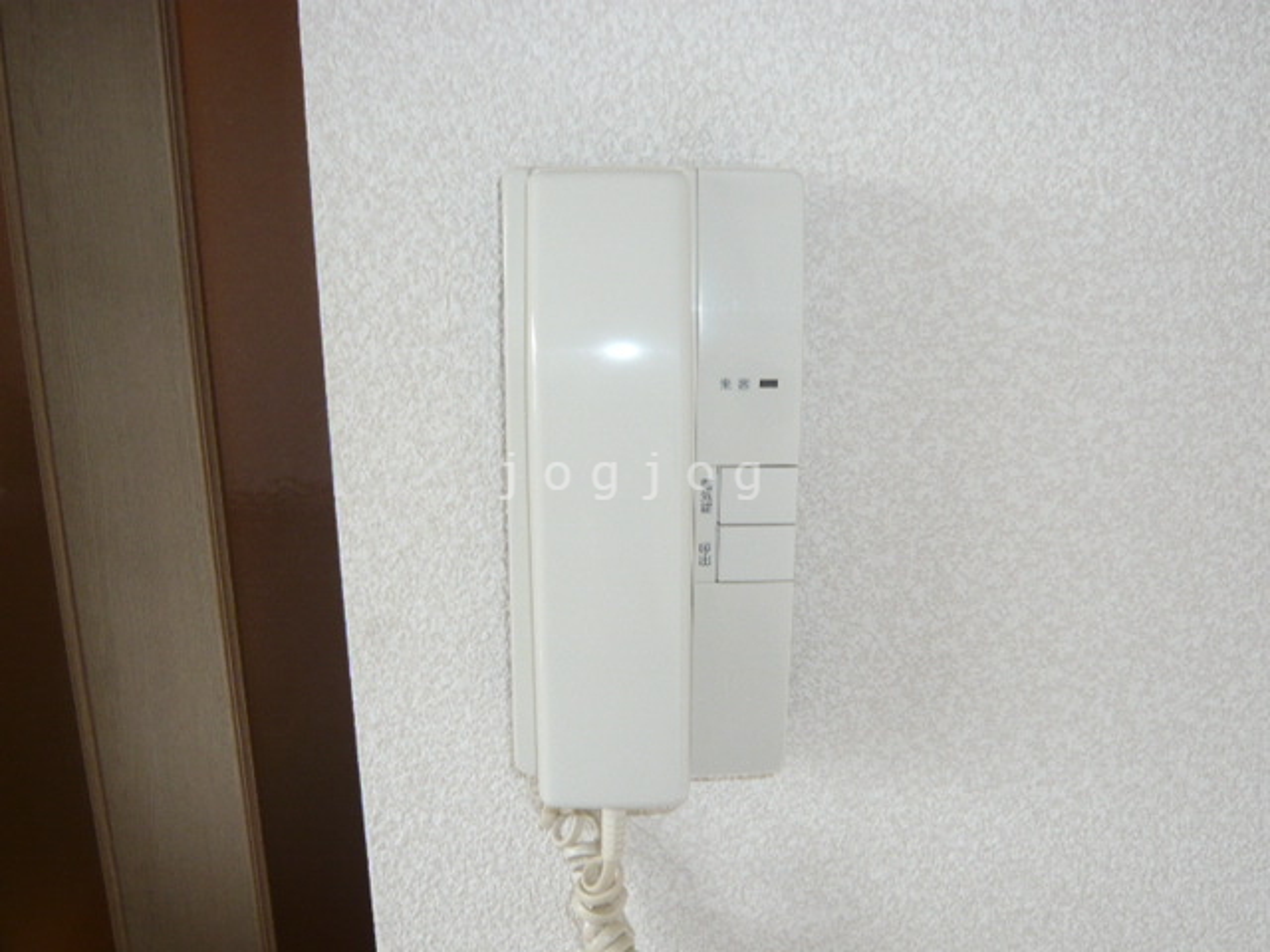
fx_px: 1174
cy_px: 476
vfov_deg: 44.2
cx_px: 635
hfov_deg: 56.8
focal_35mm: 32
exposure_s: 1/30
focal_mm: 4.6
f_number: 2.8
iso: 100
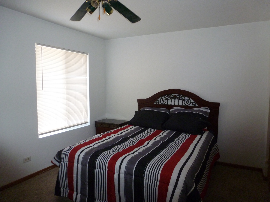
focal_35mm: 24
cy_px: 101
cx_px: 135
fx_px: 187
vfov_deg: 56.8
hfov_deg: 71.6
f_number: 3.3
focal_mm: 4.3
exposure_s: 1/60
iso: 320
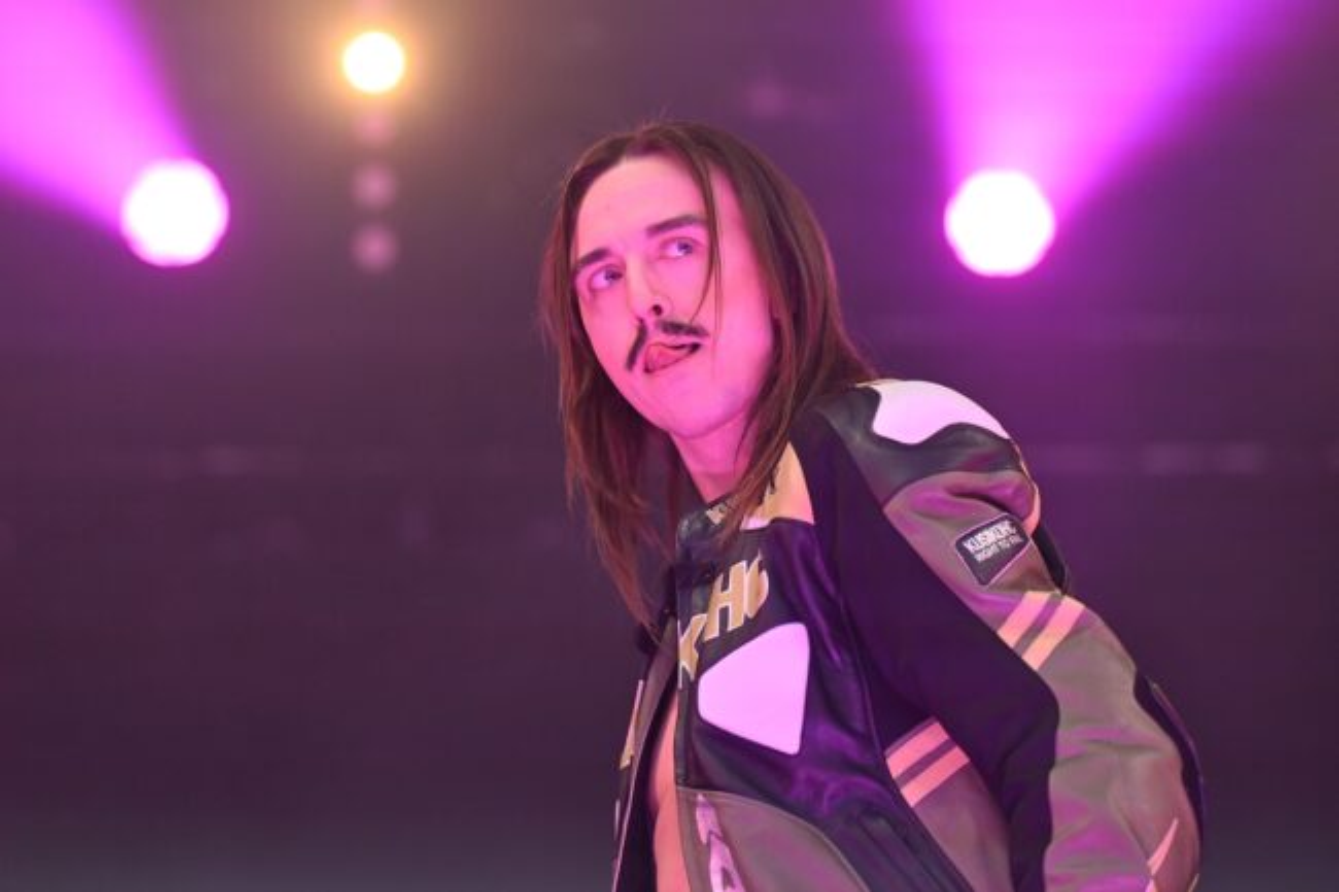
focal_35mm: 200
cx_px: 670
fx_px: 7437
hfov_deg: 10.3
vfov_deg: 6.9
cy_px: 446
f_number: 4.5
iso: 1600
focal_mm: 200
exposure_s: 1/1250
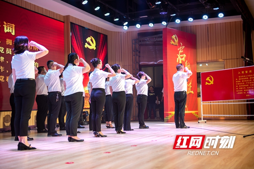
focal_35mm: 50
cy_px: 84
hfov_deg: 39.6
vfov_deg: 27.0
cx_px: 127
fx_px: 353
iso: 200
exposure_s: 1/125
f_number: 2.8
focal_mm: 50
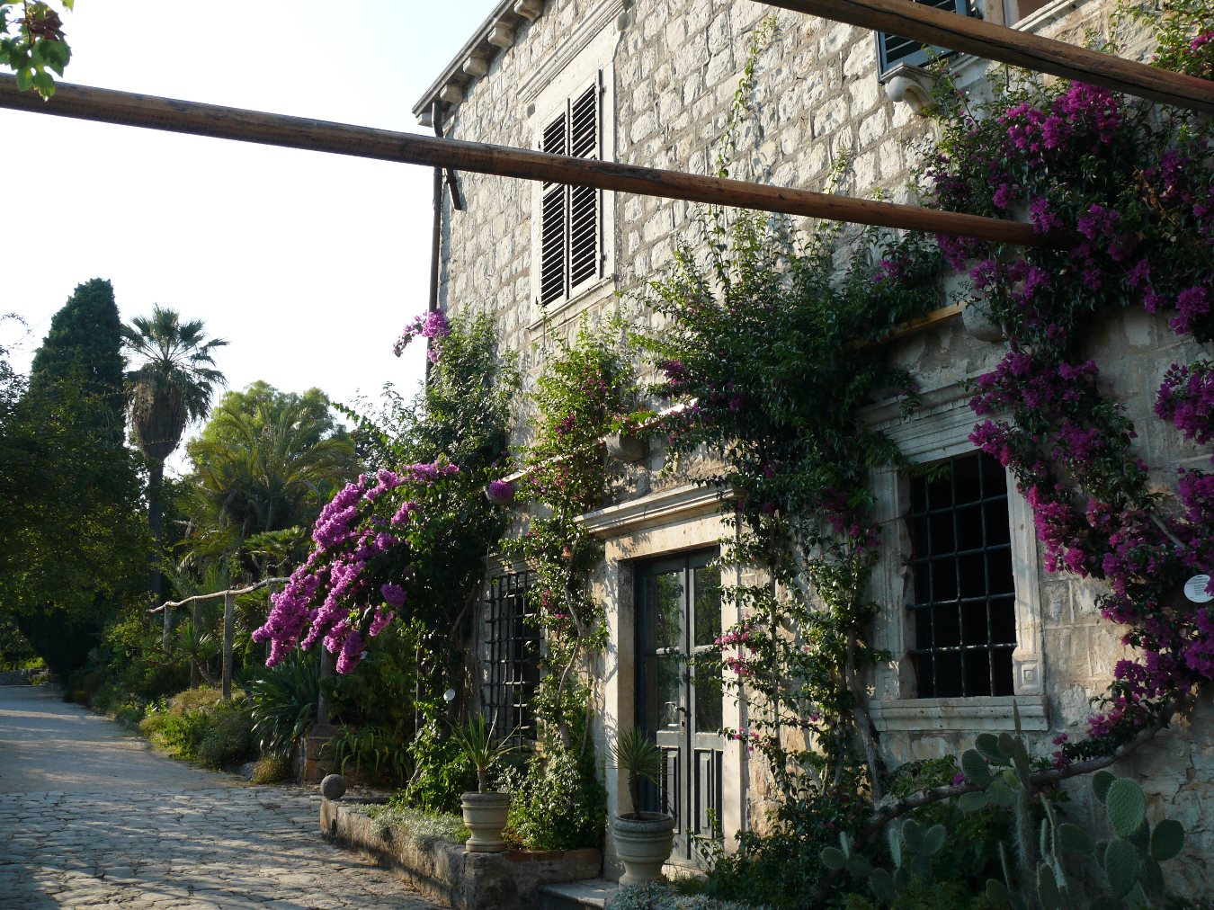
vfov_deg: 40.7
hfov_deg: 52.6
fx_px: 1227
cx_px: 607
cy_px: 455
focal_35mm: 35
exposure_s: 1/200
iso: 100
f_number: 4
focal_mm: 7.4
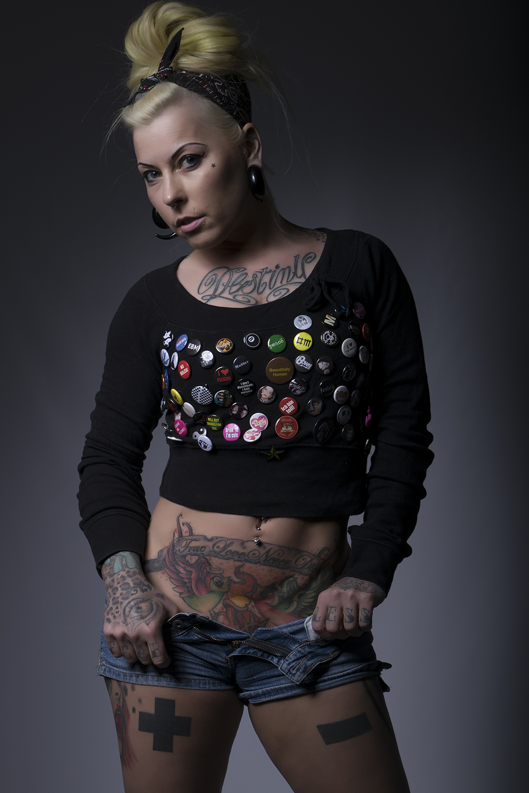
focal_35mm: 72
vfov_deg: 28.1
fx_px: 1587
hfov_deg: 18.9
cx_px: 264
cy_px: 396
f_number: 13
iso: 100
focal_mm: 48
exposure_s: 1/200
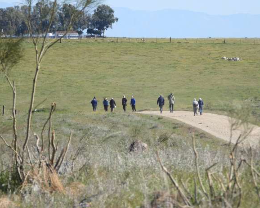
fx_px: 3762
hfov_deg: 4.0
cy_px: 104
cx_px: 131
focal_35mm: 489
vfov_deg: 3.2
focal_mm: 83.9
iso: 100
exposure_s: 1/400
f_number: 5
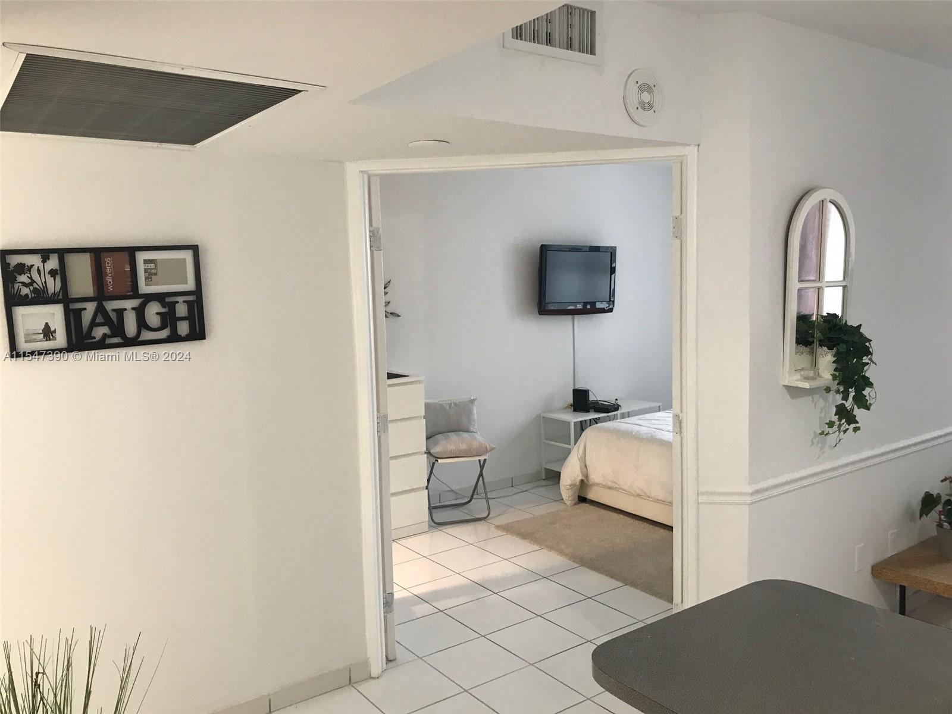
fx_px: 770
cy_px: 357
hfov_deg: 63.4
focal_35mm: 28
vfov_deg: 49.7
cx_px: 476
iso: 40
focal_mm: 3.99
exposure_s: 1/17
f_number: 1.8
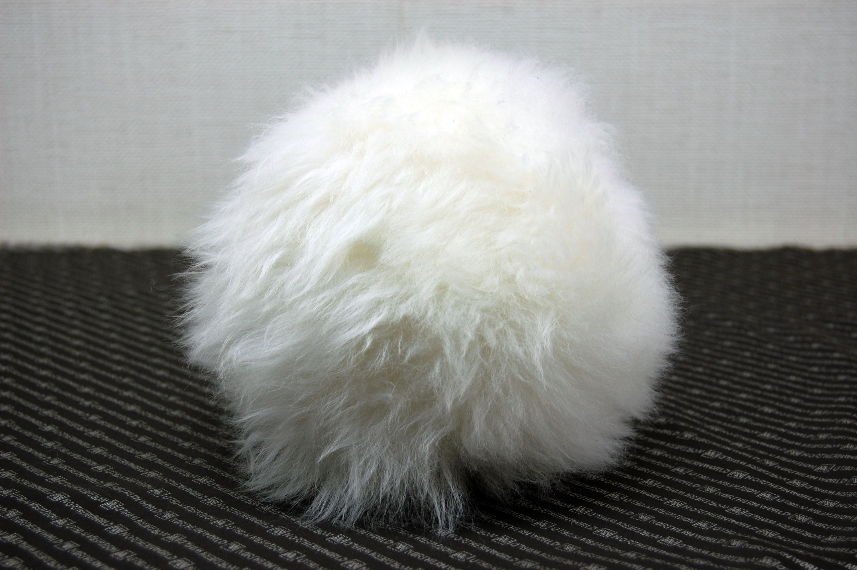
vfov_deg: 23.7
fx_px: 1356
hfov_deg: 35.1
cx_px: 428
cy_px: 285
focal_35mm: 57
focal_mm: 38
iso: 200
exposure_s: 1/125
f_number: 5.6
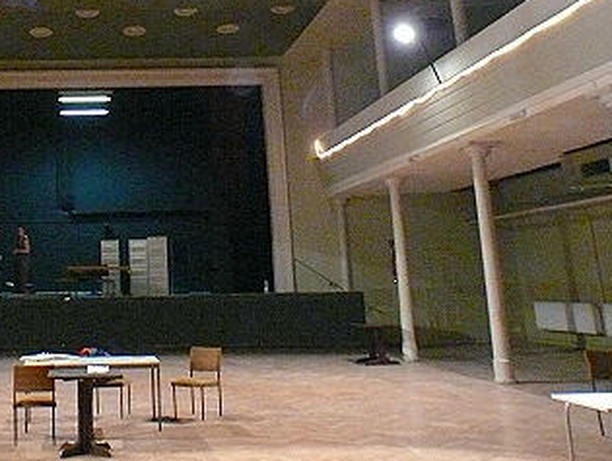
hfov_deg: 26.6
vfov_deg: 20.2
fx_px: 1257
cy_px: 23
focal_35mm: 71
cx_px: 84
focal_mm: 7.4
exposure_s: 1/15
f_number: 2.8
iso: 800
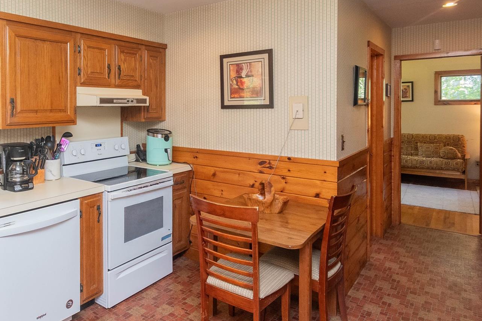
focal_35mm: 24
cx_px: 168
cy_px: 151
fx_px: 321
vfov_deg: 53.1
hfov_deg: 72.0
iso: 2000
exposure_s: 1/60
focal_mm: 10
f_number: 5.6
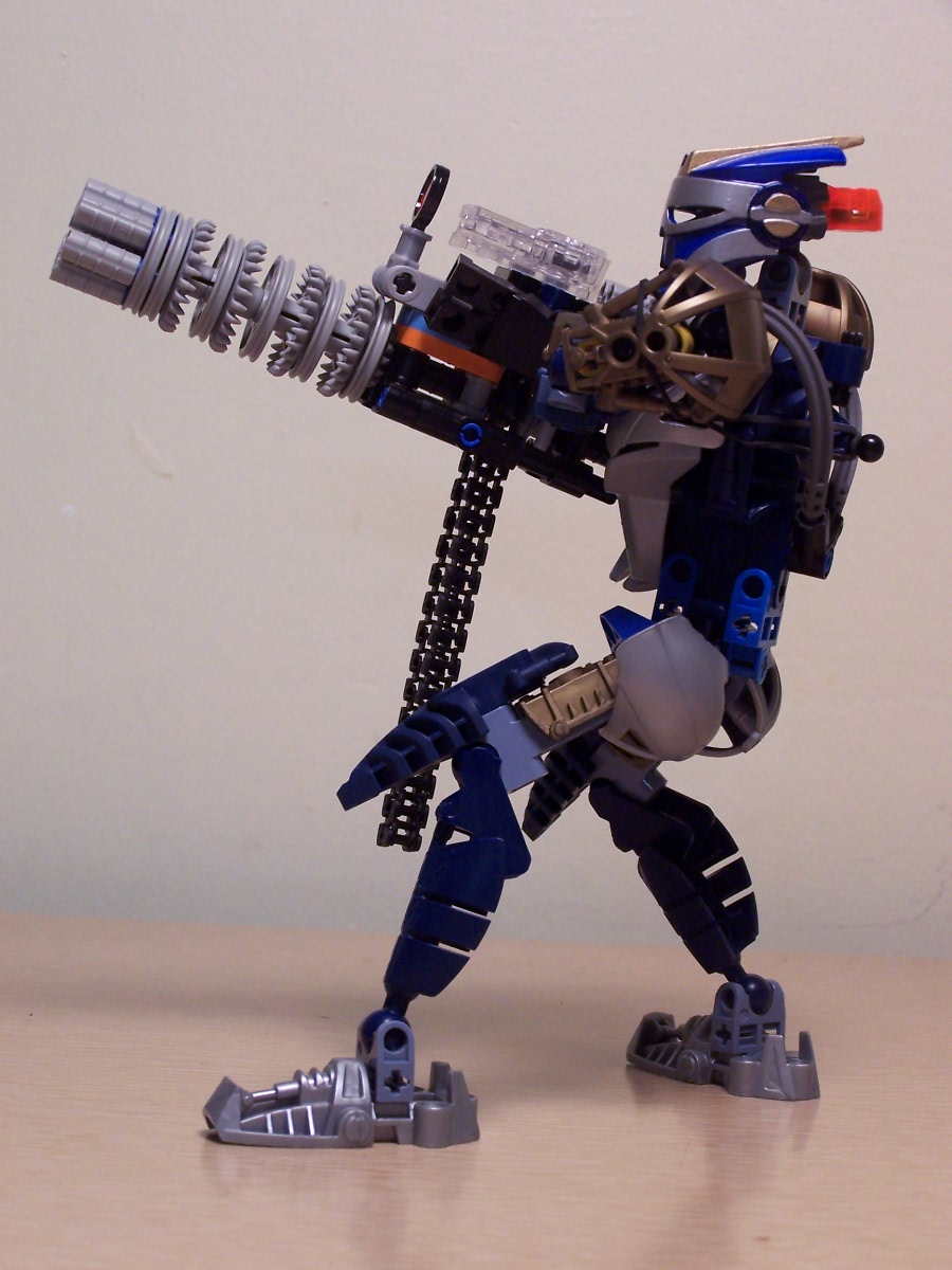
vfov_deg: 26.0
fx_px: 2750
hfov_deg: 19.6
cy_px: 635
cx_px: 476
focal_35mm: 75
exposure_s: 1/15
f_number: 3.2
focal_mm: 12.4
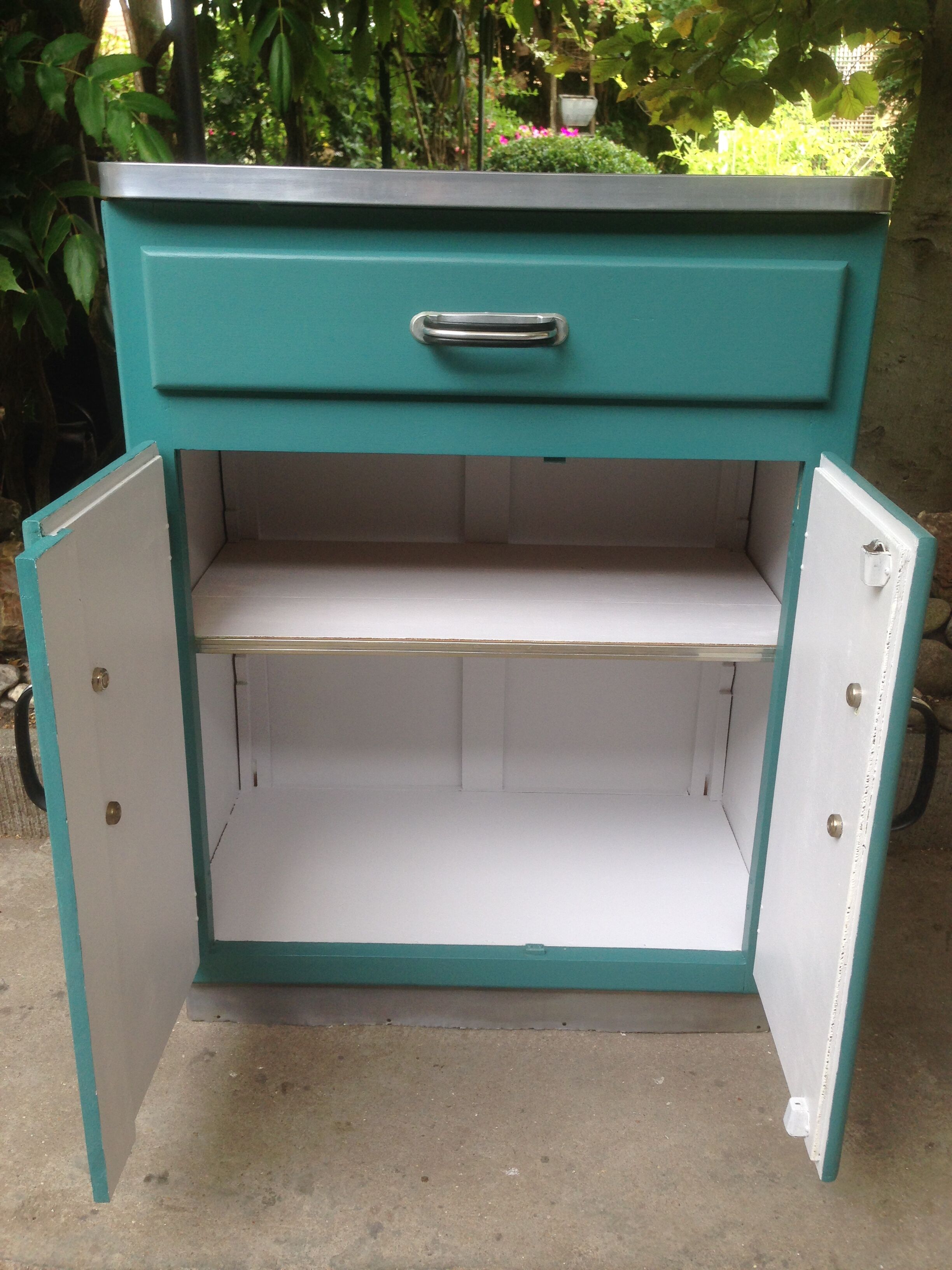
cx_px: 476
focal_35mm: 33
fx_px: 1210
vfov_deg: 55.4
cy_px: 635
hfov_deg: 42.9
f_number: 2.4
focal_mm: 4.12
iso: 50
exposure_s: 1/161
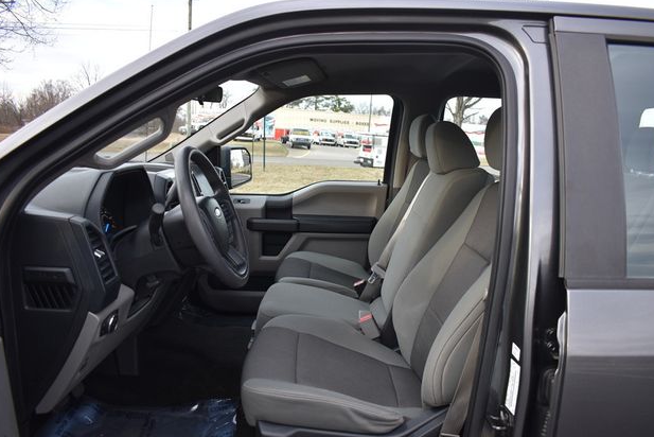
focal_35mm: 28
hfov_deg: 65.4
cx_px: 326
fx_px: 509
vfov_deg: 46.4
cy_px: 222
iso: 400
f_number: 3.5
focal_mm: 18
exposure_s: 1/250
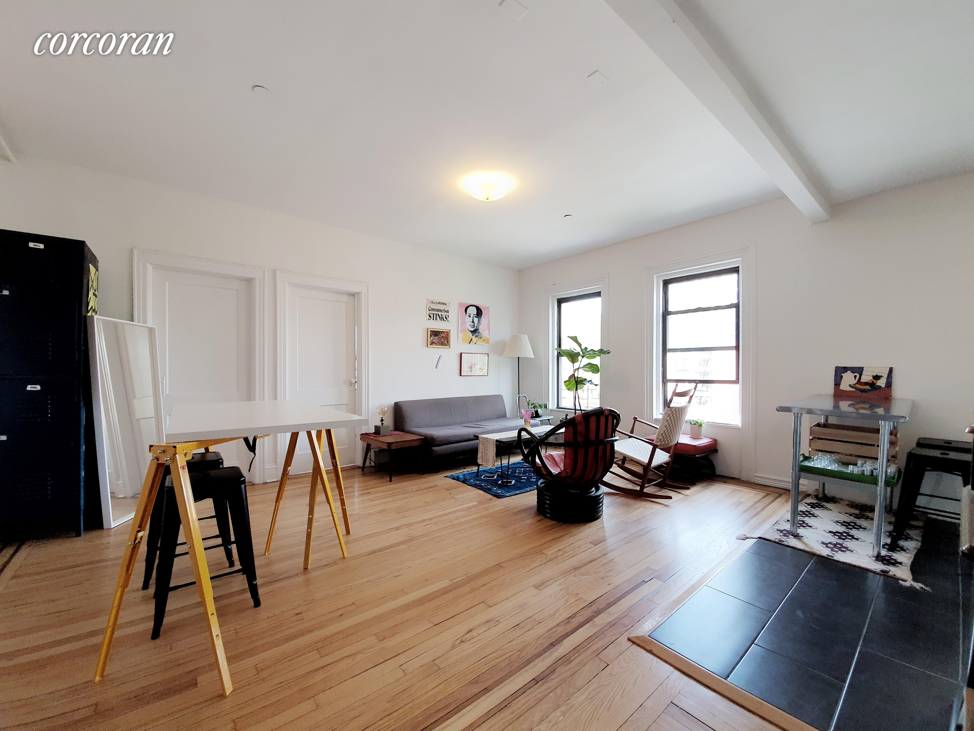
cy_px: 366
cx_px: 487
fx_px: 366
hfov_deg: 106.2
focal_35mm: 13
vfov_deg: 89.9
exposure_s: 1/60
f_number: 2.2
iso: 64
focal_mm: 1.8
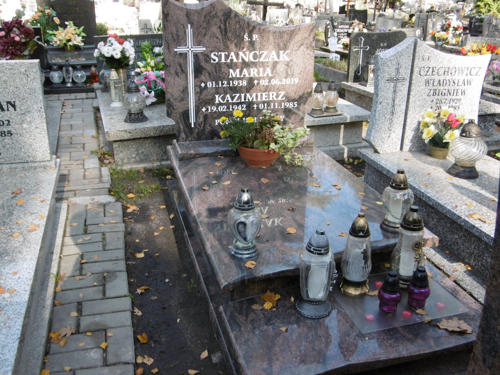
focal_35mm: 38
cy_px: 188
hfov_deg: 49.0
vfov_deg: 37.7
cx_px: 250
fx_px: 549
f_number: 3.7
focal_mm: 6.8
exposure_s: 1/125
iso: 100
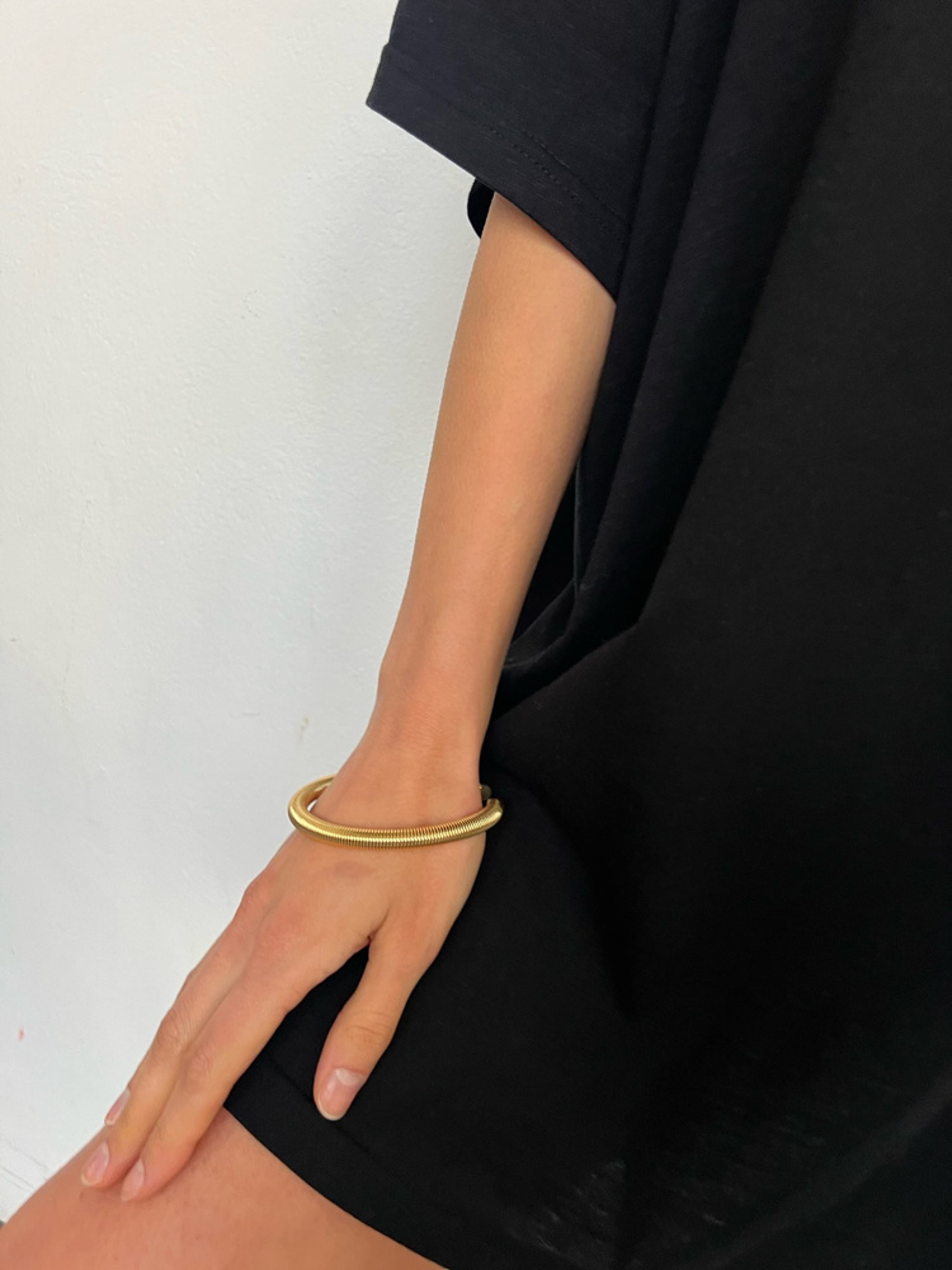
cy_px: 635
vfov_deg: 67.3
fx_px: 953
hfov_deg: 53.1
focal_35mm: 26
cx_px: 476
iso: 160
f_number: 1.5
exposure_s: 1/60
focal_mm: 5.7
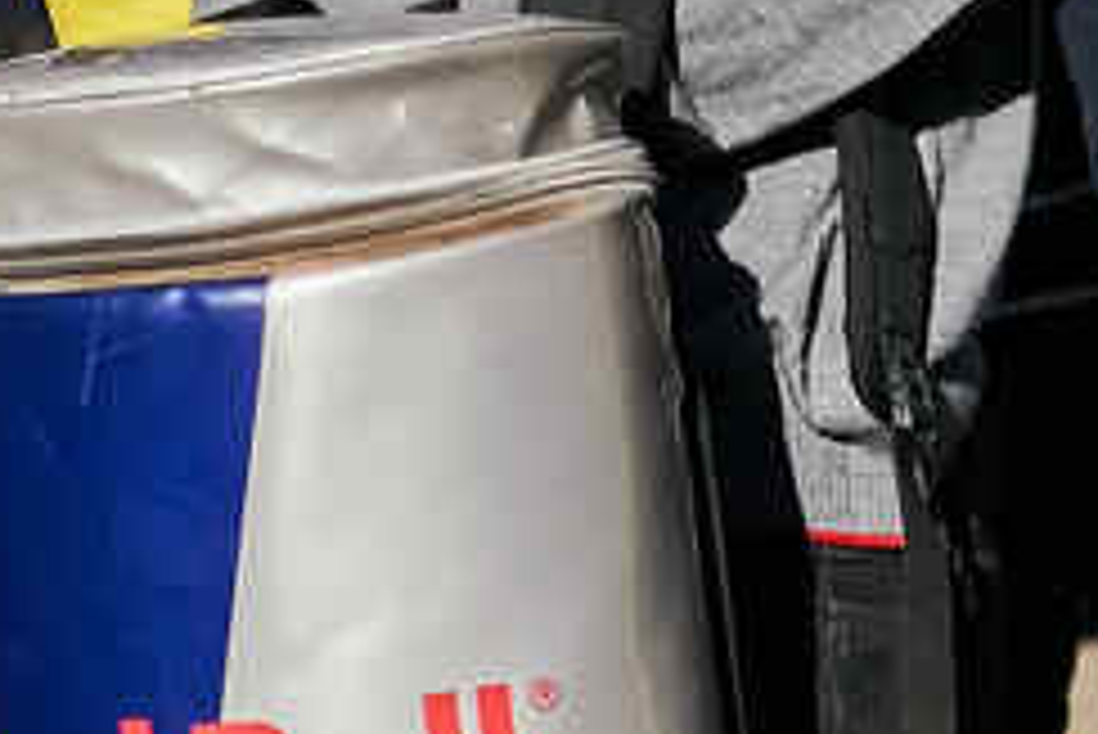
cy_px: 693
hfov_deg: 9.3
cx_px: 1197
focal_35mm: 220
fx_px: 6714
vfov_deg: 6.2
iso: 250
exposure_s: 1/32000
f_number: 2
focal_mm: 28
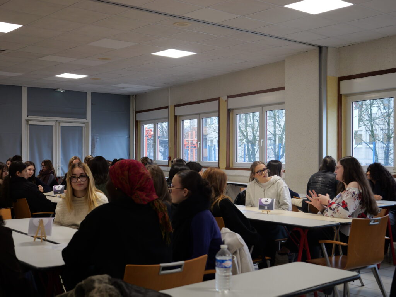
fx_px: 549
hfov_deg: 39.6
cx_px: 198
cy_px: 148
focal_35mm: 48
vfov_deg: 30.3
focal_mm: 24
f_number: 3.5
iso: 500
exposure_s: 1/60
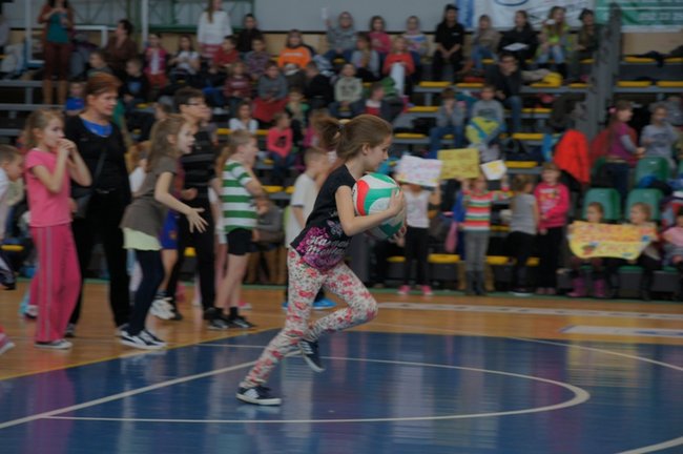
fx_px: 1990
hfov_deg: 19.5
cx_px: 342
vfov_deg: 13.0
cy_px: 227
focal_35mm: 105
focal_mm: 70
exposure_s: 1/160
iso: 400
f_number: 4
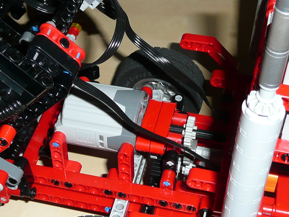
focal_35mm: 74
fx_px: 618
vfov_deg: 19.9
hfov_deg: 26.3
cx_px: 110
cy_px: 115
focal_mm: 5.2
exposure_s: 1/30
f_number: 3.5
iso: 100
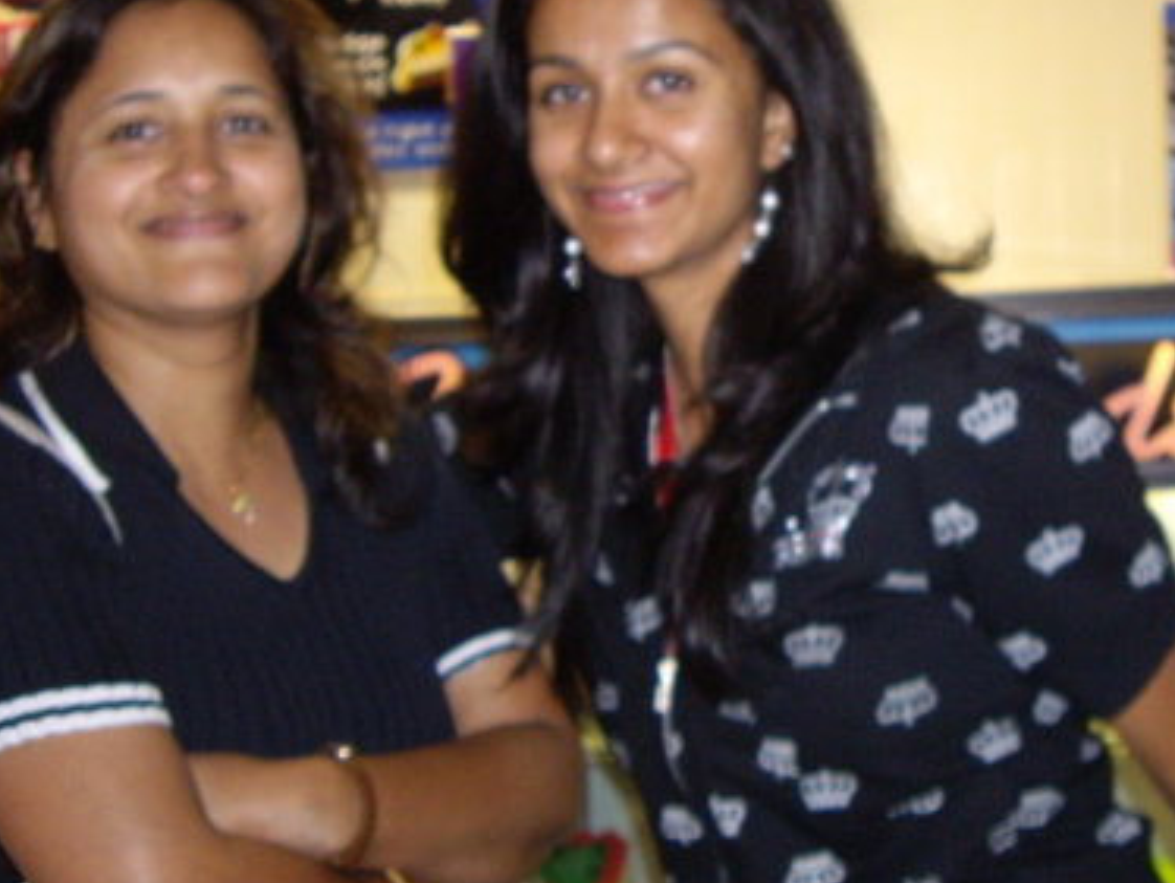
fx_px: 2208
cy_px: 236
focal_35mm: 65
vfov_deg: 22.4
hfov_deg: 29.5
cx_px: 842
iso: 200
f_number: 2.7
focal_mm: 6.2
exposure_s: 1/40
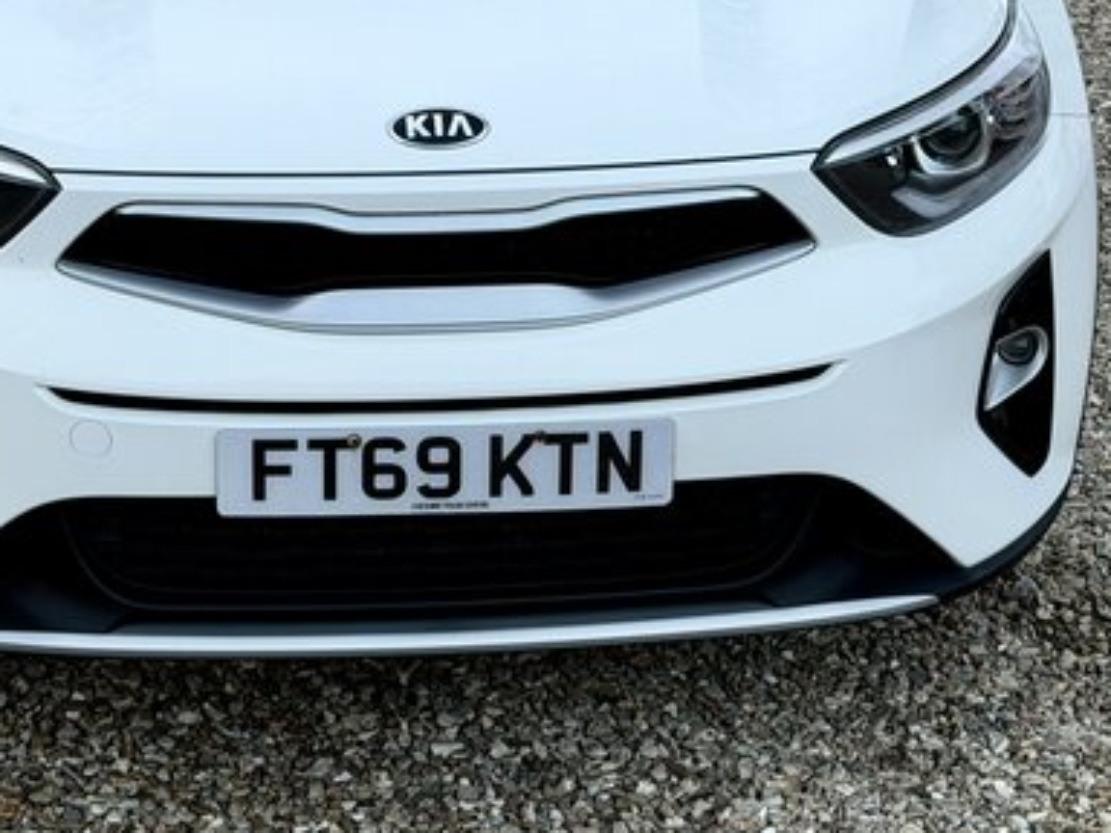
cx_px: 448
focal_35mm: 100
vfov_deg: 14.8
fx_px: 3209
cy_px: 252
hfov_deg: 19.6
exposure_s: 1/121
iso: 64
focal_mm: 6.76
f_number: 1.78
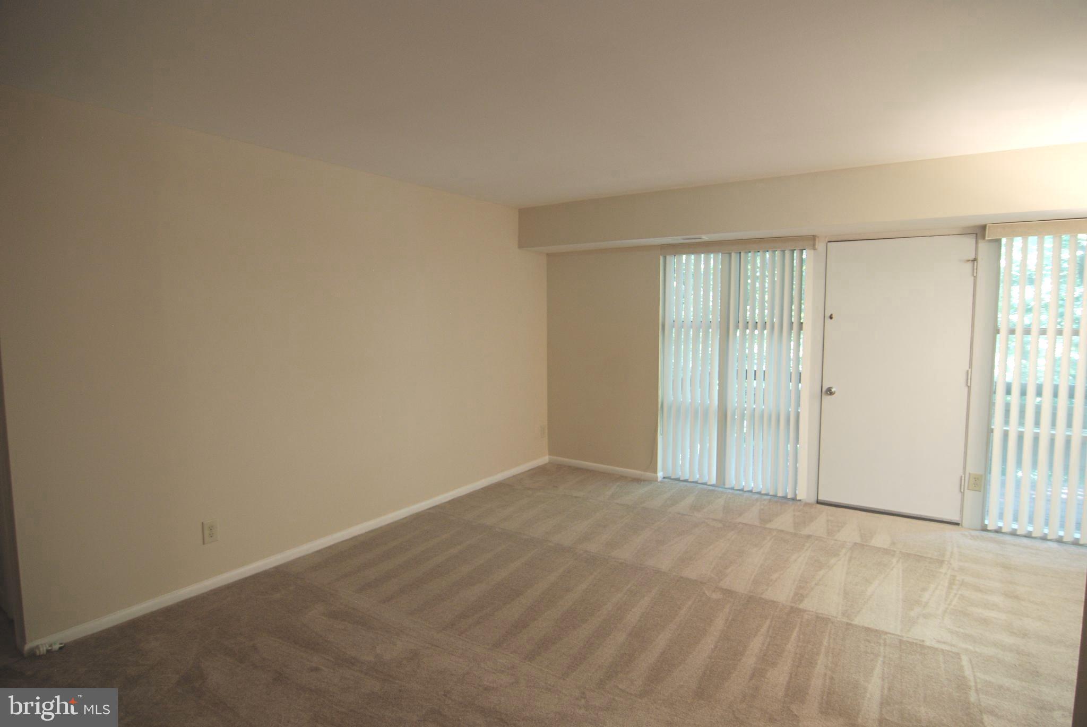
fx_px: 544
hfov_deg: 89.9
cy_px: 364
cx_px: 544
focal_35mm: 18
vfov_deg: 67.5
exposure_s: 1/8
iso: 400
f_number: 4
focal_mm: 12
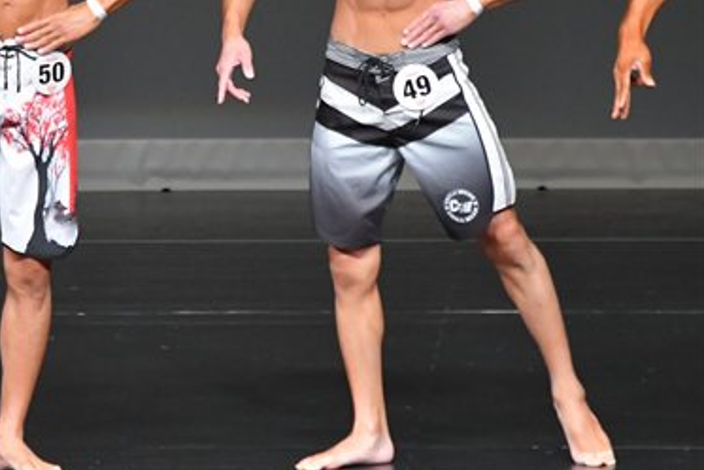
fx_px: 12794
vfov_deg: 2.1
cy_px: 92
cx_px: -25
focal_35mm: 654
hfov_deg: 3.1
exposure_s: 1/400
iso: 4000
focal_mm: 210
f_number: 5.6
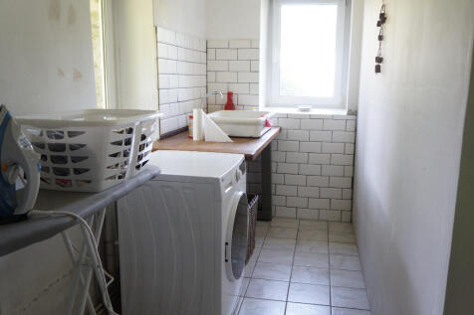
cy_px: 158
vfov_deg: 41.7
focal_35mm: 32
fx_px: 415
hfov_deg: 59.5
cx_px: 237
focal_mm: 21
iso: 200
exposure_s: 1/15
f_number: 4
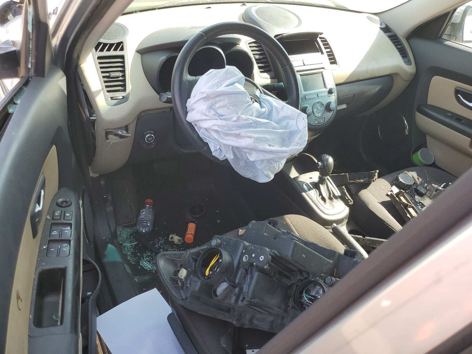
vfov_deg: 53.1
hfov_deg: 67.3
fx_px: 355
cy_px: 177
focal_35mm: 26
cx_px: 236
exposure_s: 1/323
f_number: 1.5
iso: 50
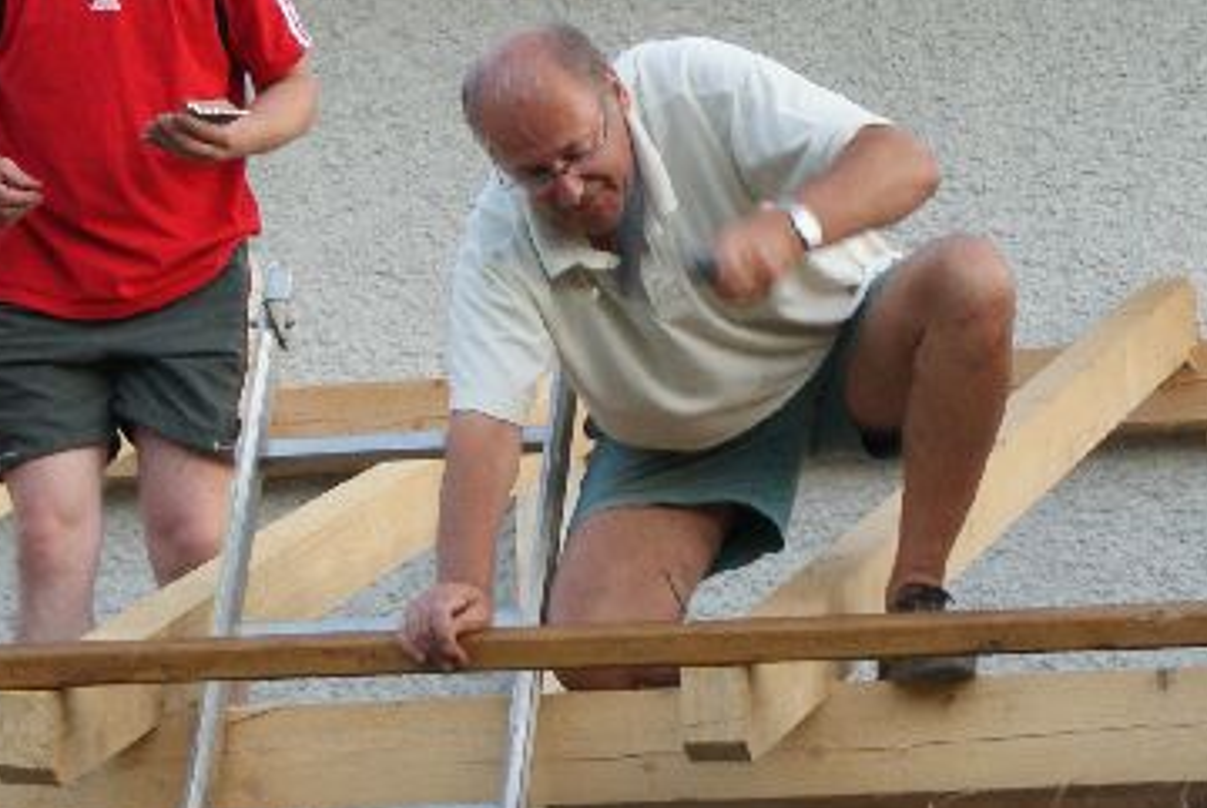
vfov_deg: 6.3
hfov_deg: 9.4
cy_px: 228
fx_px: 7305
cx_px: 821
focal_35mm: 218
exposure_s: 1/80
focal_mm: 45
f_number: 5.6
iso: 400
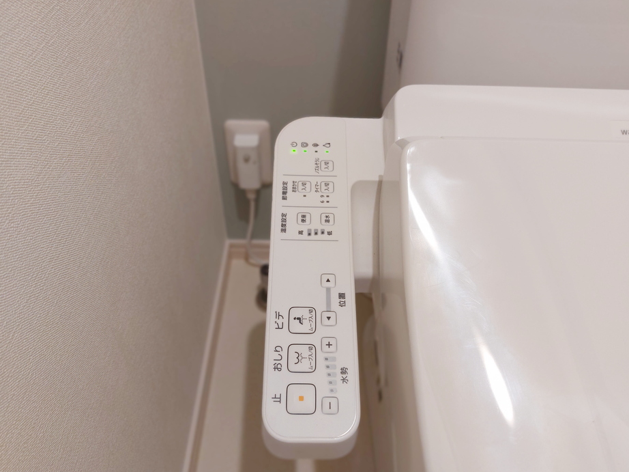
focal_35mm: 25
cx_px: 317
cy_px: 244
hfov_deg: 69.4
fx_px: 454
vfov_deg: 54.8
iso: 80
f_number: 1.8
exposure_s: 1/24
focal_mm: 5.23
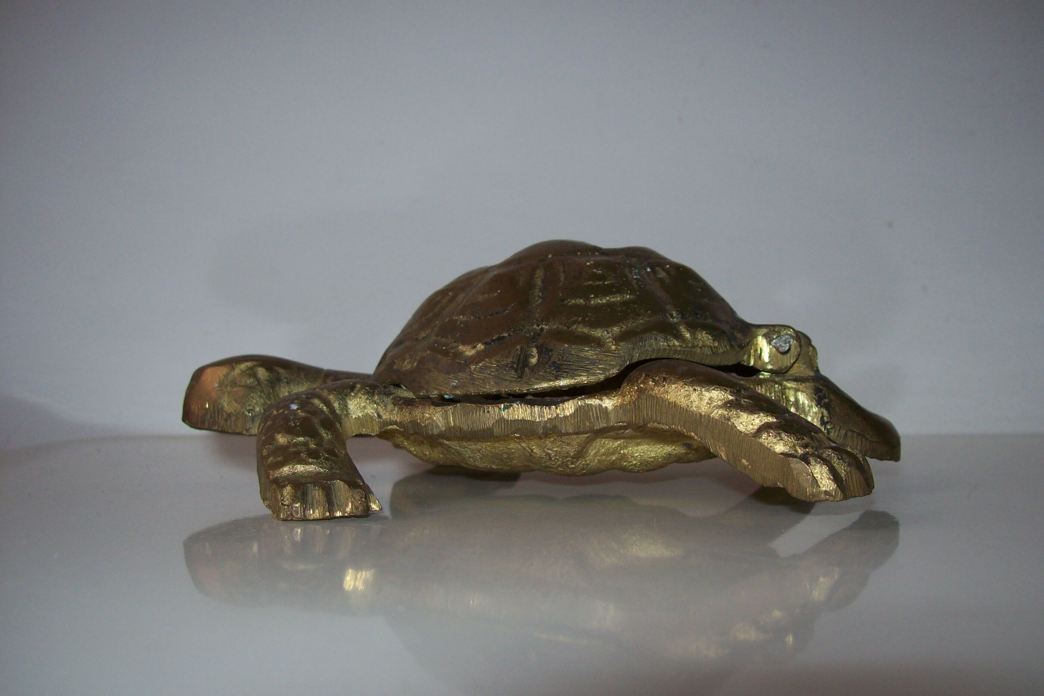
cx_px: 525
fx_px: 1102
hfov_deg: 50.7
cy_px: 354
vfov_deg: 35.1
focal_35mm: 38
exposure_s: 1/64
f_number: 2.7
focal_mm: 6
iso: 80
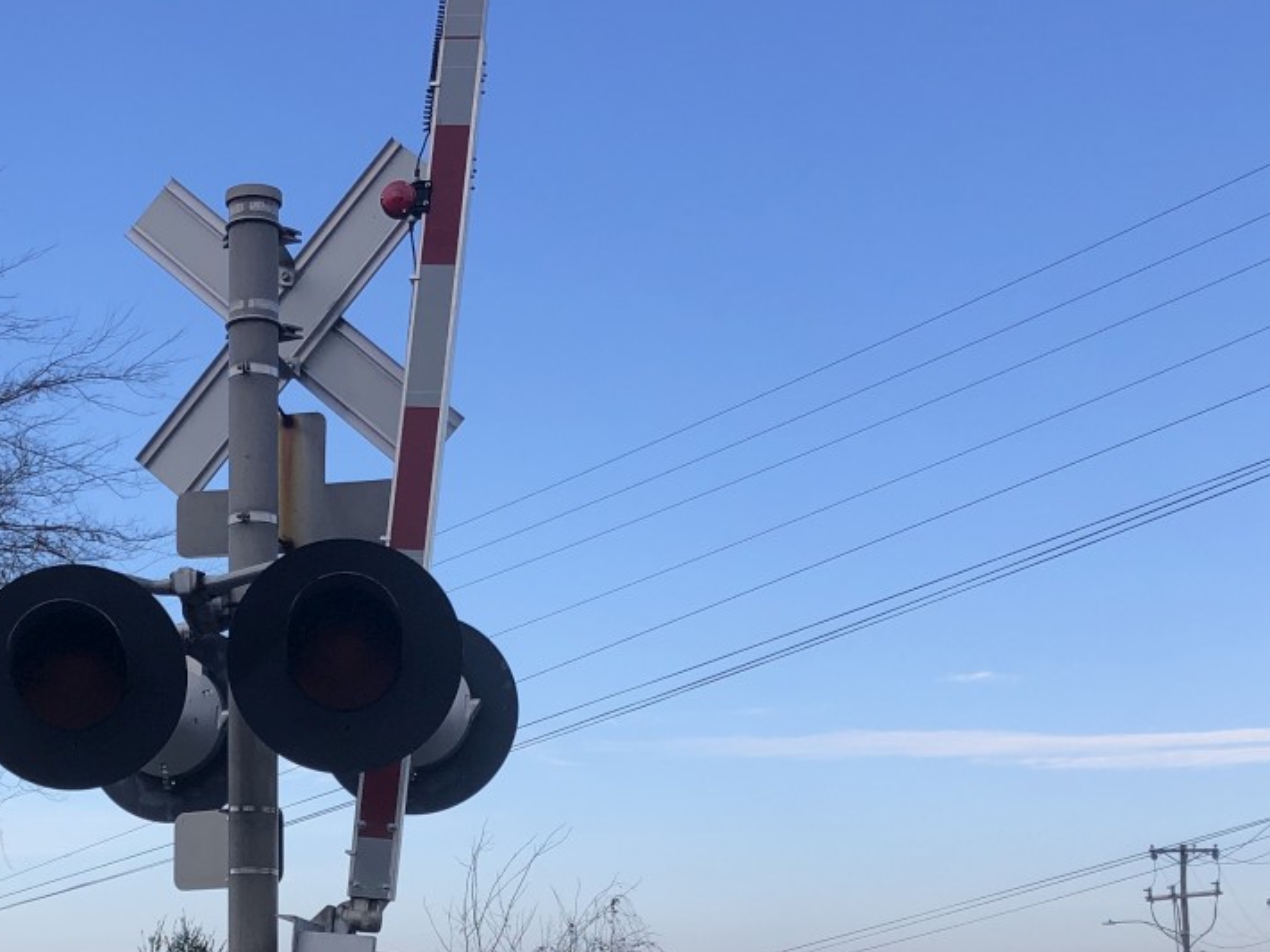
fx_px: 2311
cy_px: 857
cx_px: 295
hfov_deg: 30.1
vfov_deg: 22.7
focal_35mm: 63
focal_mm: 3.99
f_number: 1.8
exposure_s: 1/592
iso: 20
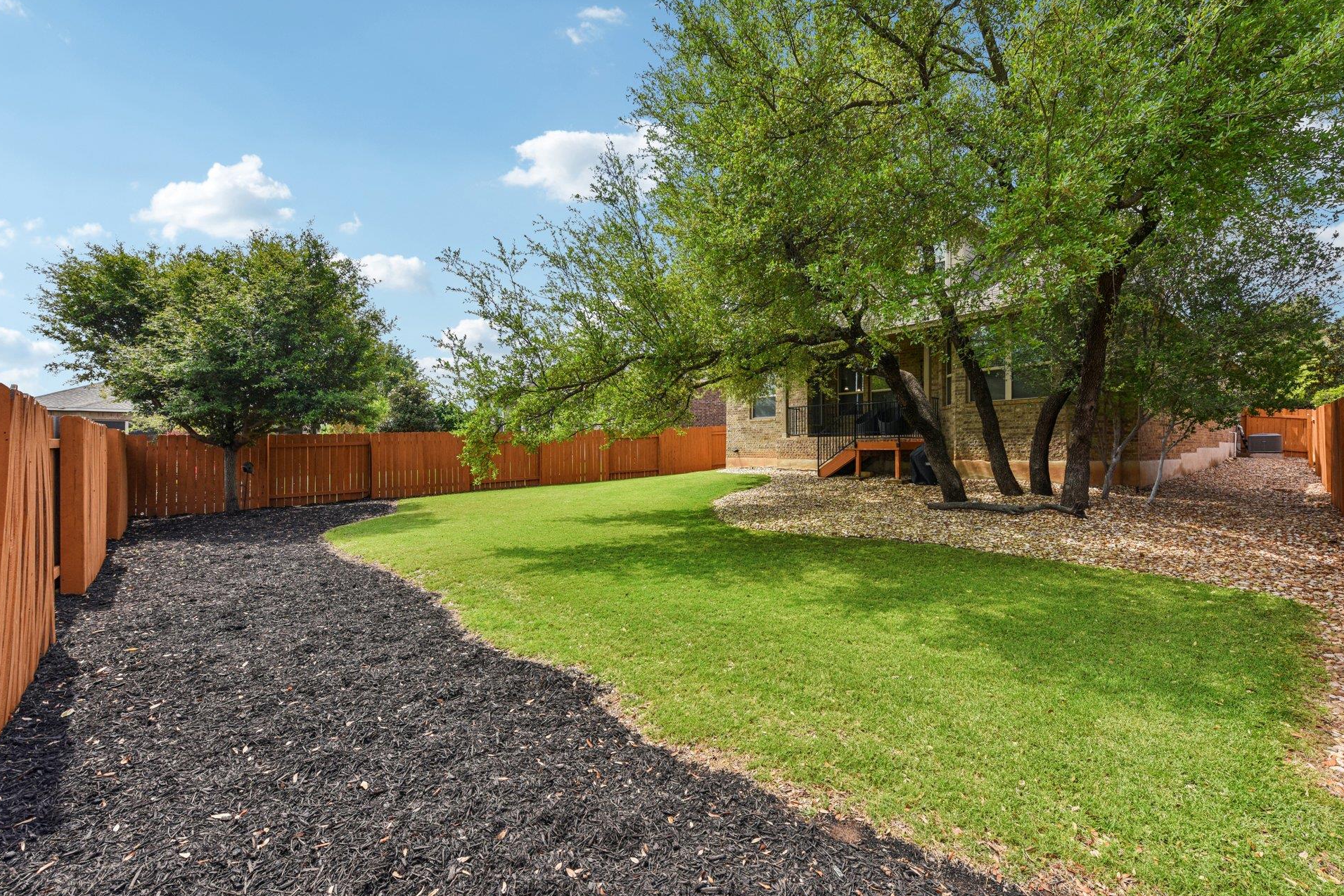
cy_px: 450
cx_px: 712
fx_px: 560
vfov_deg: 77.3
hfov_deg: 100.3
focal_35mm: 15
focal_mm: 14
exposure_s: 1/250
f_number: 8
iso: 100
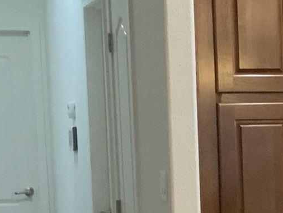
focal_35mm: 176
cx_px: 396
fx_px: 1440
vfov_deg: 8.3
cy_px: 322
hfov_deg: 10.9
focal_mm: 3
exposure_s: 1/60
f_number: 1.8
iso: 160
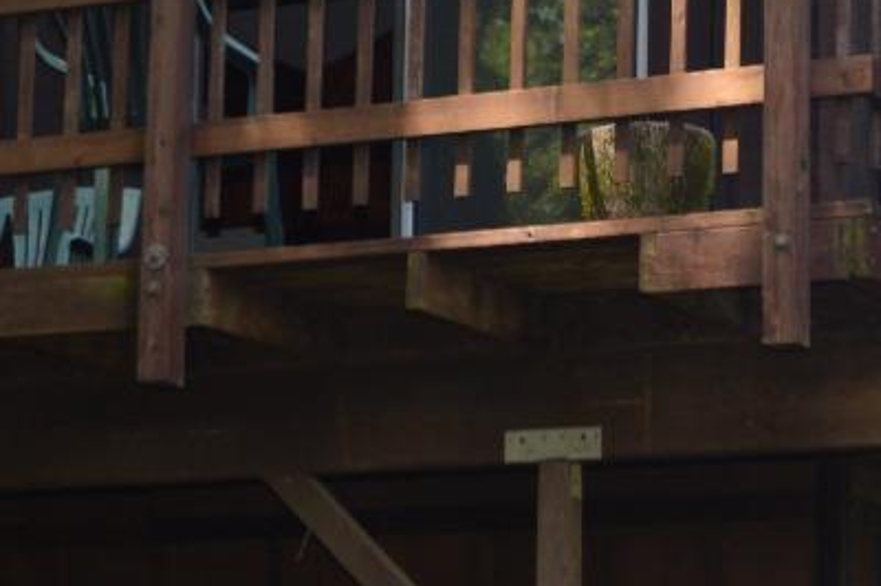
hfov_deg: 15.1
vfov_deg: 10.1
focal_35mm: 135
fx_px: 3301
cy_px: 506
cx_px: 665
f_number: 4
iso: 360
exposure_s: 1/125
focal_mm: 24
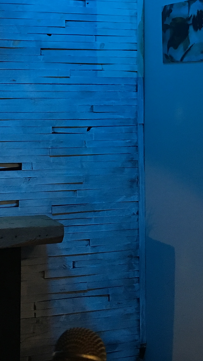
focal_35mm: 68
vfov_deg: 30.3
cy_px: 74
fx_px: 651
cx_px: 34
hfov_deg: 17.6
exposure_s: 1/30
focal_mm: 4.15
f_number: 2.2
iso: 160
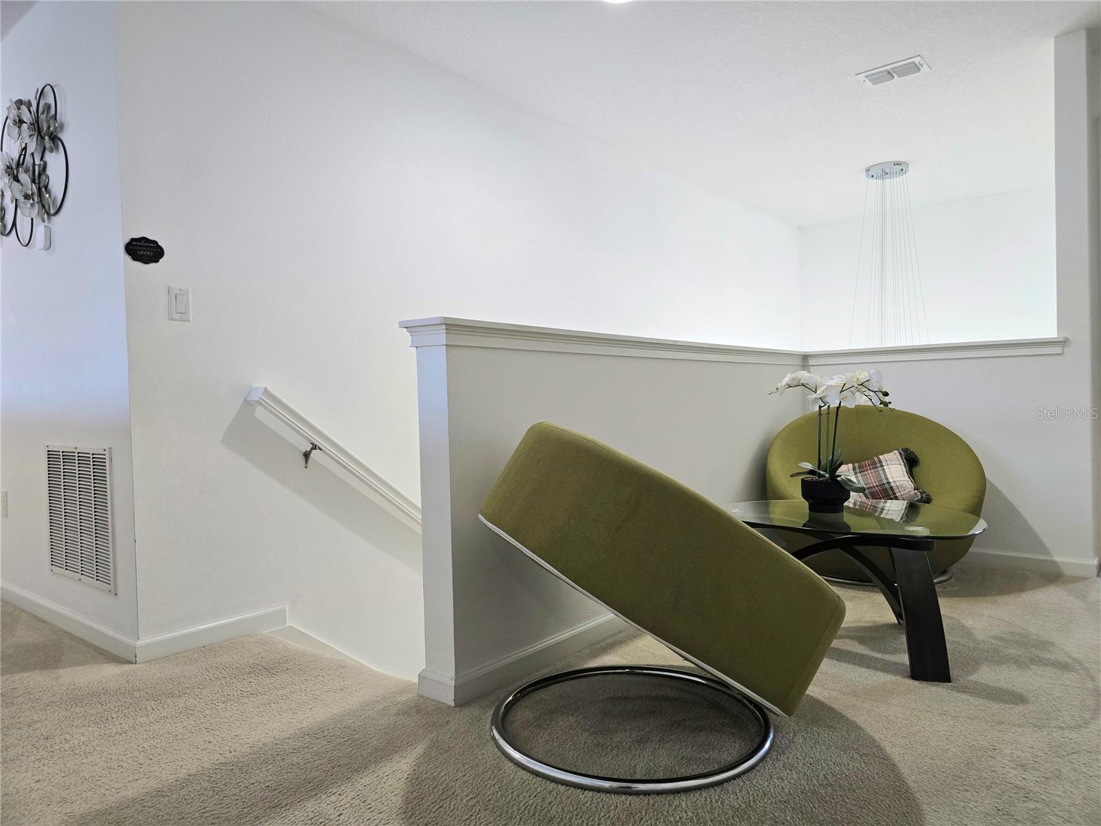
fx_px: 732
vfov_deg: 58.9
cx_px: 550
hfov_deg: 73.9
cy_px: 413
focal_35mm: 23
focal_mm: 6.3
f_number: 1.7
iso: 160
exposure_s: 1/120
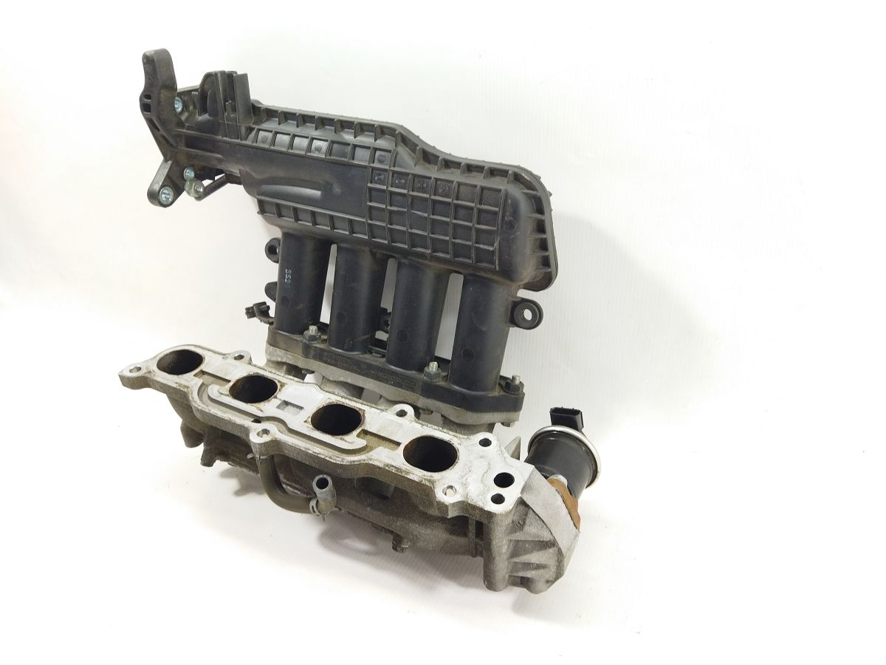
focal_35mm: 27
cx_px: 443
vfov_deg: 51.4
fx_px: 691
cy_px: 332
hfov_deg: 65.3
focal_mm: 4.71
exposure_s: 1/50
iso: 113
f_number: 1.79
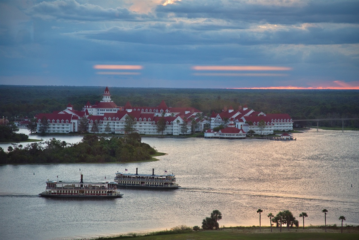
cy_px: 120
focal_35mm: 120
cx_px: 180
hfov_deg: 17.1
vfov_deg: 11.4
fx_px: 1197
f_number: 4
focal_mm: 120
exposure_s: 1/250
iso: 640
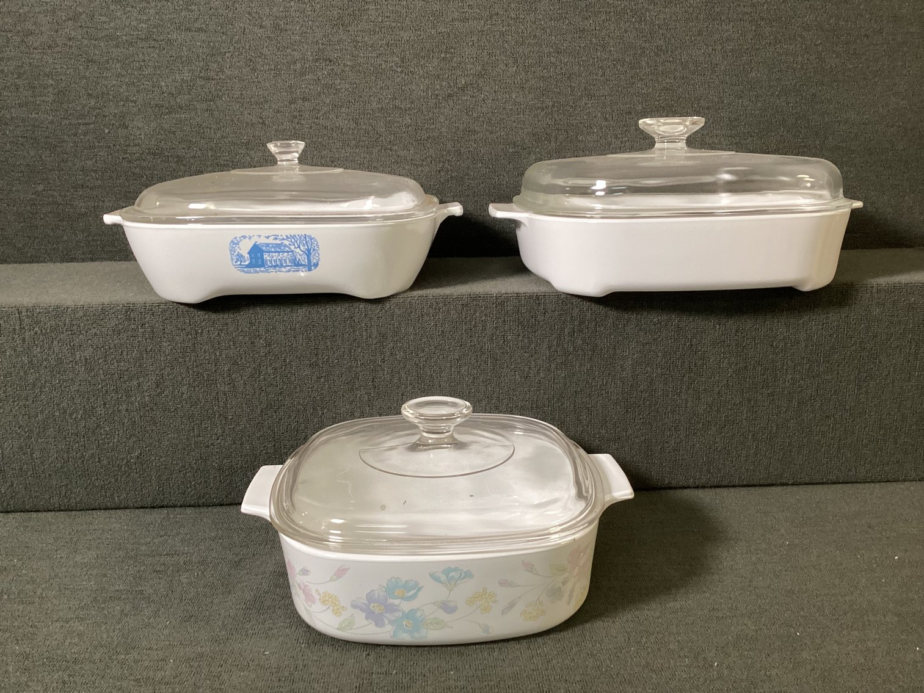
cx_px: 462
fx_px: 828
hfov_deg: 58.3
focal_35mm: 31
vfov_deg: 45.4
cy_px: 346
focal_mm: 3.3
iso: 320
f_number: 2.4
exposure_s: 1/60
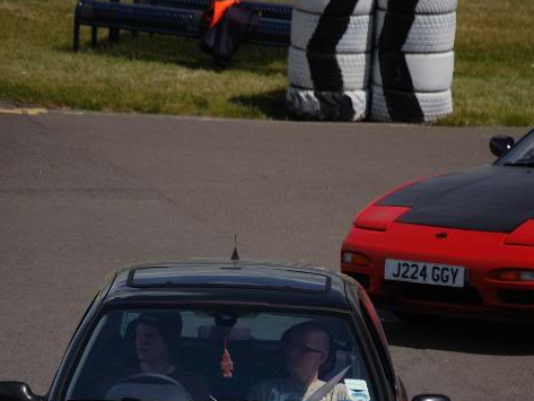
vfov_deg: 3.2
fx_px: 7221
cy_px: 412
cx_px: 265
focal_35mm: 468
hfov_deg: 4.2
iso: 200
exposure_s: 1/400
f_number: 7.1
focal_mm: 200
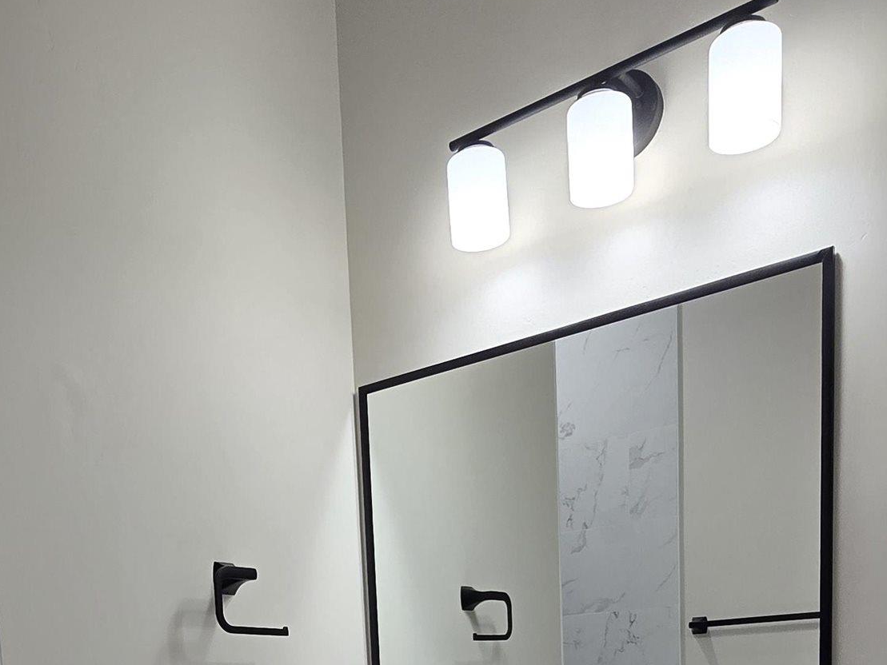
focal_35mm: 36
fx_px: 923
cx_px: 369
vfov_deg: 32.4
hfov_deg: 51.1
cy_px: 807
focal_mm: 2.2
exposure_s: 1/60
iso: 50
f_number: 2.2
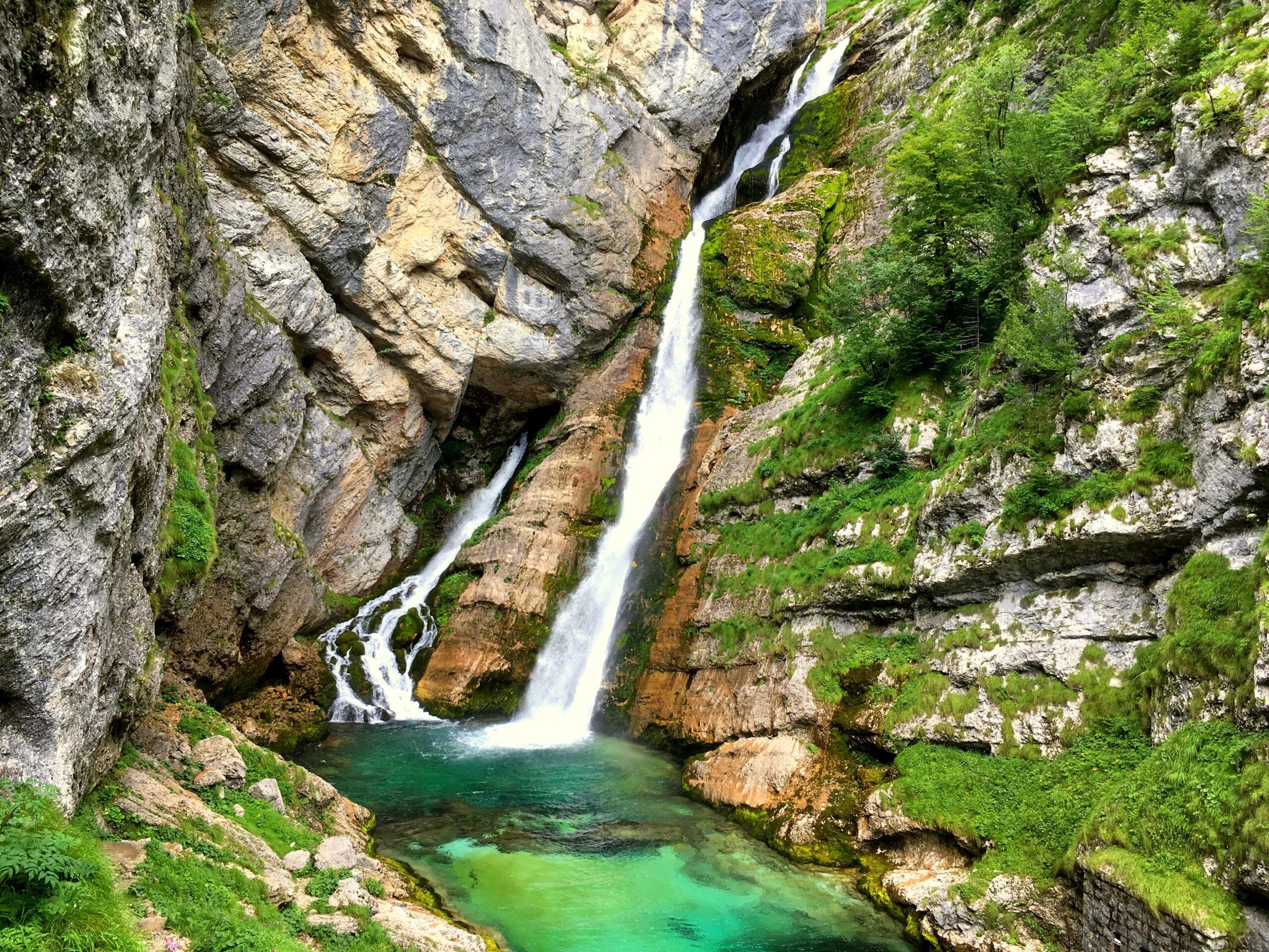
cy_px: 476
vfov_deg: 48.2
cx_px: 634
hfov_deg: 61.7
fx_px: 1063
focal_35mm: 29
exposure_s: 1/166
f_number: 2.2
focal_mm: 4.15
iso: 25
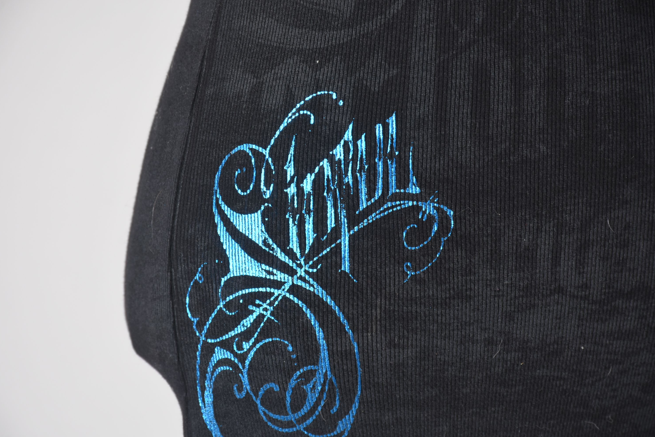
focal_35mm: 211
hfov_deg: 9.8
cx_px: 327
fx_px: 3839
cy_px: 219
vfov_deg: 6.5
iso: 200
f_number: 10
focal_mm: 140
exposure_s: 1/125
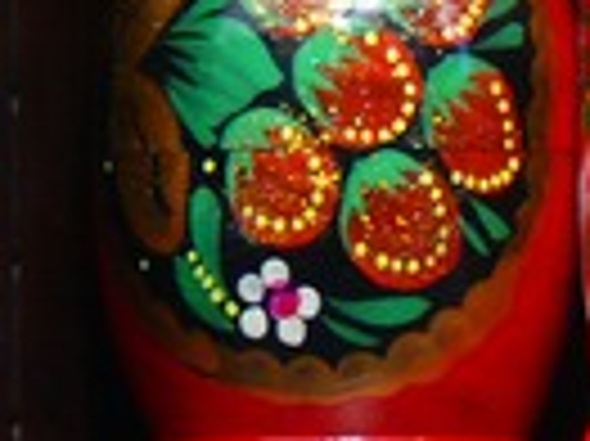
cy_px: 1138
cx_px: 1500
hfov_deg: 1.2
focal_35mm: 1719
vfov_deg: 0.9
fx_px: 29272
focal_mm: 63.6
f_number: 3.6
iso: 200
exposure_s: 1/80
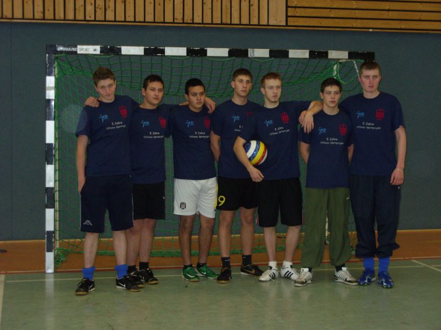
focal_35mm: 83
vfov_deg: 17.8
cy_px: 165
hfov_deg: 23.6
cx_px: 220
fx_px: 1057
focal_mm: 13.8
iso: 400
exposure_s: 1/148
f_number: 3.3
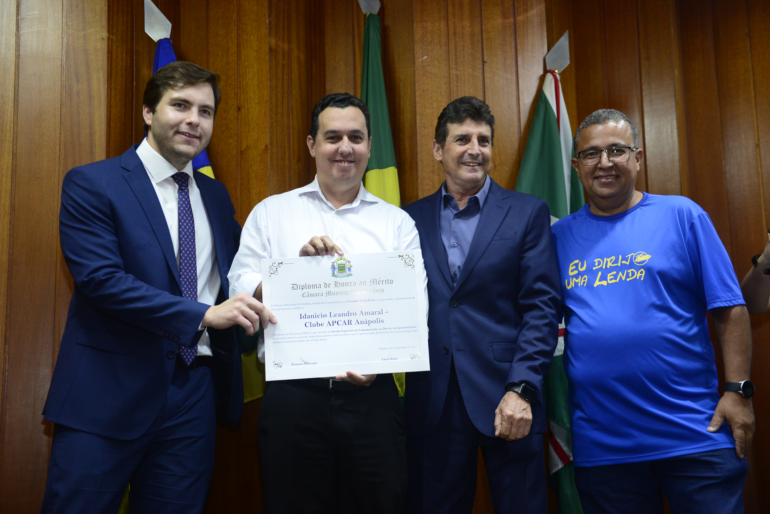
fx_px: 1027
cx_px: 385
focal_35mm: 48
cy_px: 257
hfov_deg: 41.1
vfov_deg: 28.1
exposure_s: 1/125
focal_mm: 48
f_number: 3.2
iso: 2000
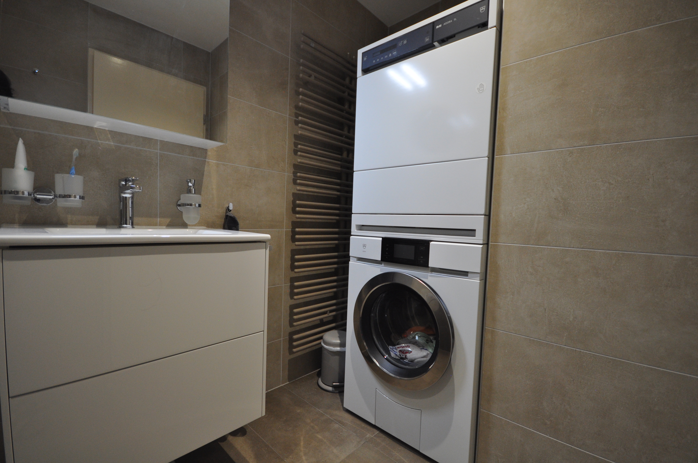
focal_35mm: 15
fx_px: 290
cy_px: 232
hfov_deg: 100.5
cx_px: 349
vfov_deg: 77.2
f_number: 4
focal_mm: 10
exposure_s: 1/60
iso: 720
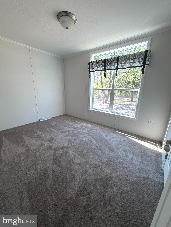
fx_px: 92
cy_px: 114
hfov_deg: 85.7
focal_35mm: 14
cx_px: 86
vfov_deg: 102.1
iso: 80
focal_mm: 2.22
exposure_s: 1/121
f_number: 2.2
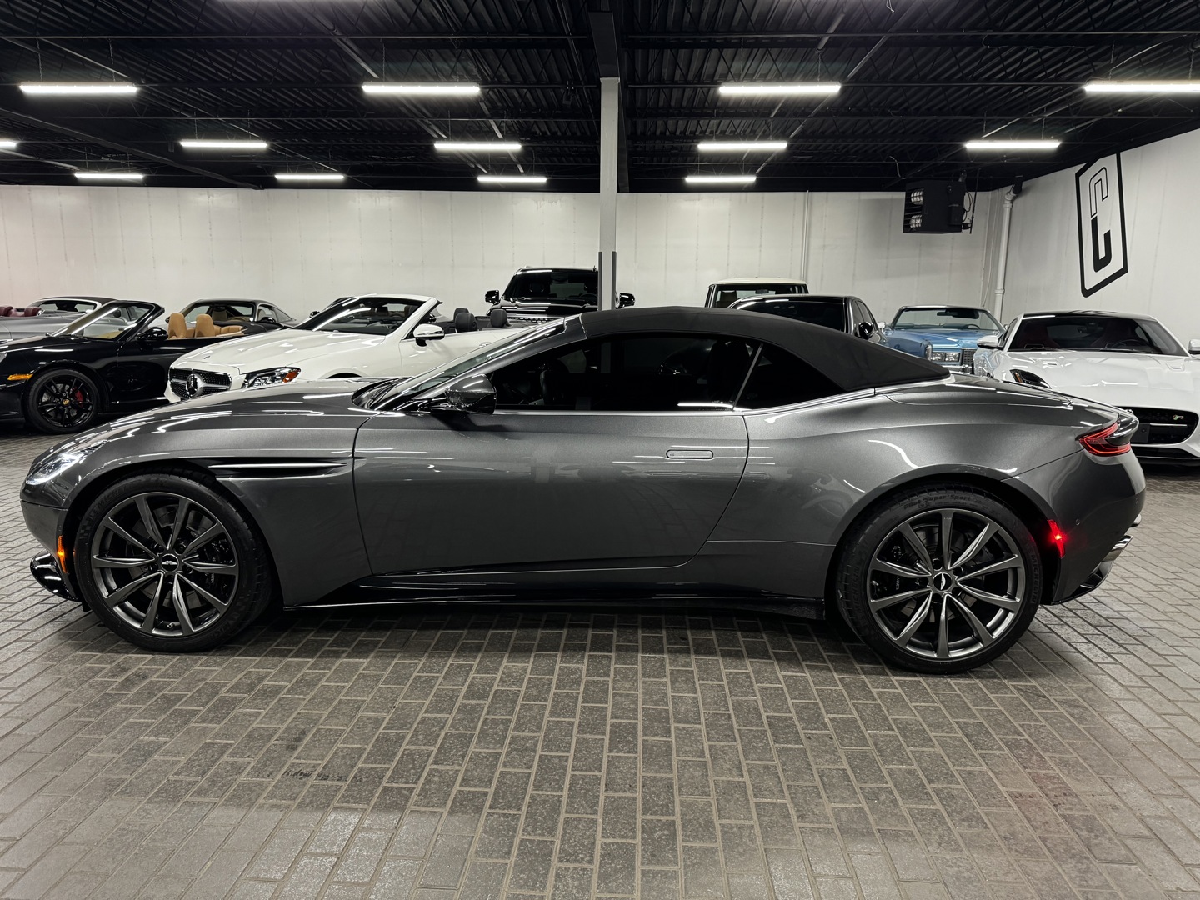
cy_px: 450
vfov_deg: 56.8
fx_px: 832
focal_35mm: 24
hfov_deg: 71.6
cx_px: 600
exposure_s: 1/60
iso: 250
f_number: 1.78
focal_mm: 6.86
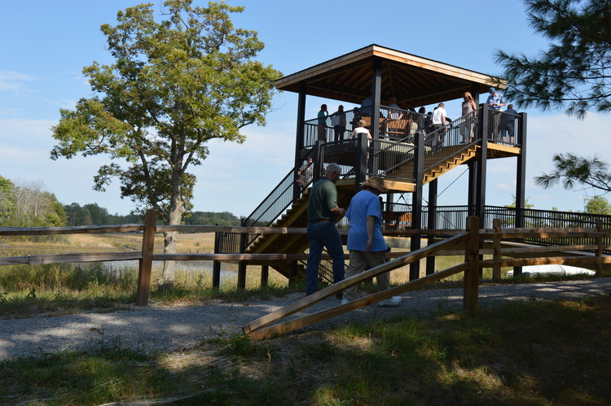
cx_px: 306
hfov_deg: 51.3
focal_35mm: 38
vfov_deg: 35.4
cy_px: 203
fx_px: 636
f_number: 8
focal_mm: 25
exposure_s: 1/250
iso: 100
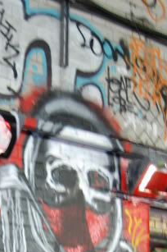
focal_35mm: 78
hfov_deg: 17.3
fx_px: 544
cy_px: 315
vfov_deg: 23.4
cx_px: 32
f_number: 3.8
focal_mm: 20
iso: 400
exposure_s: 1/8
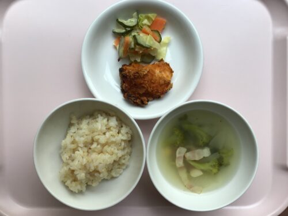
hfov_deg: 58.4
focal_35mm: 31
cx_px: 144
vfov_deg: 45.4
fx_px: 258
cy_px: 108
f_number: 2.4
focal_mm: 3.3
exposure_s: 1/123
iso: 25
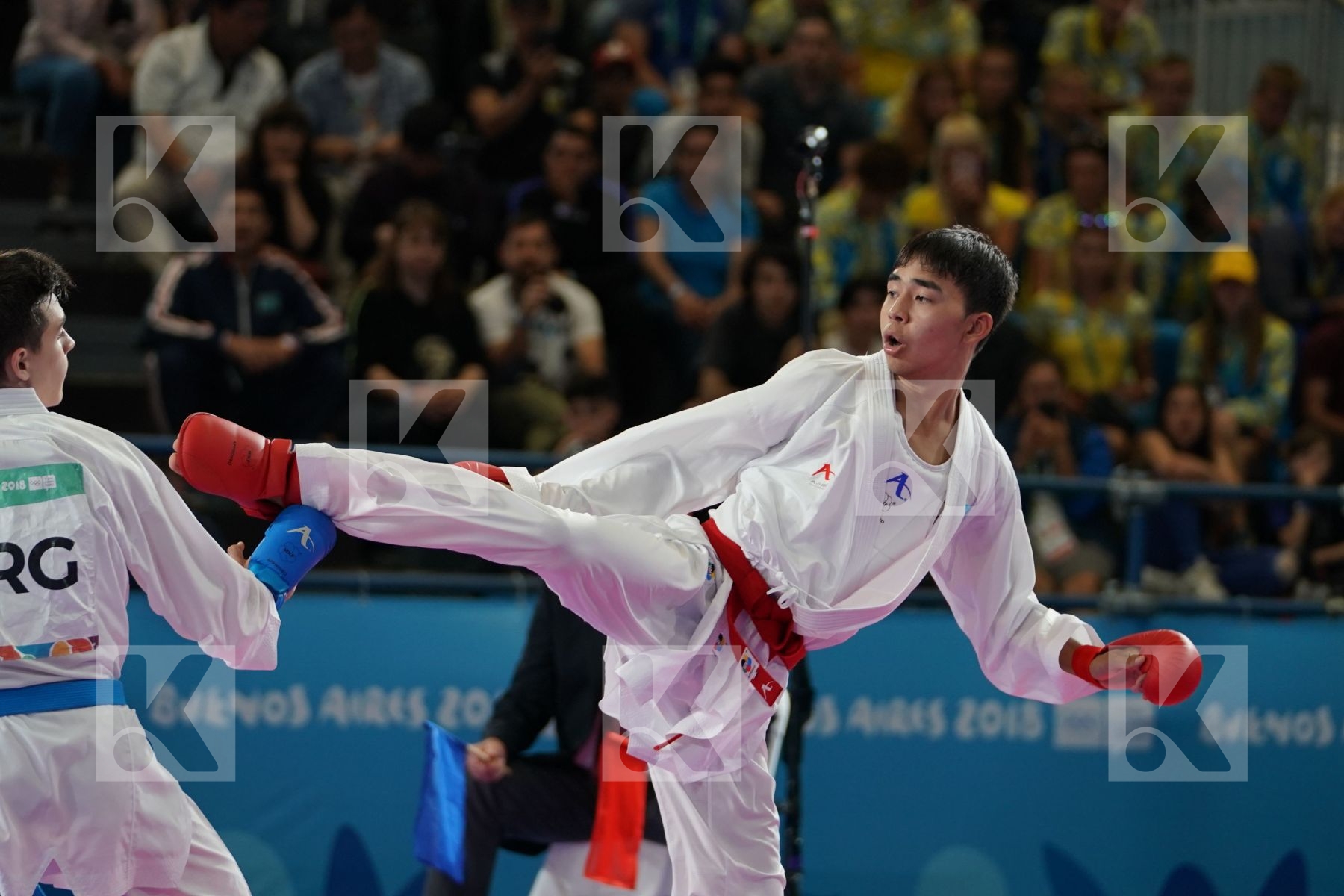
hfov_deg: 9.9
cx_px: 672
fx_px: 7727
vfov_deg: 6.6
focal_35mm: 207
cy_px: 448
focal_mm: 138
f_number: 2.8
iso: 1250
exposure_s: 1/1000
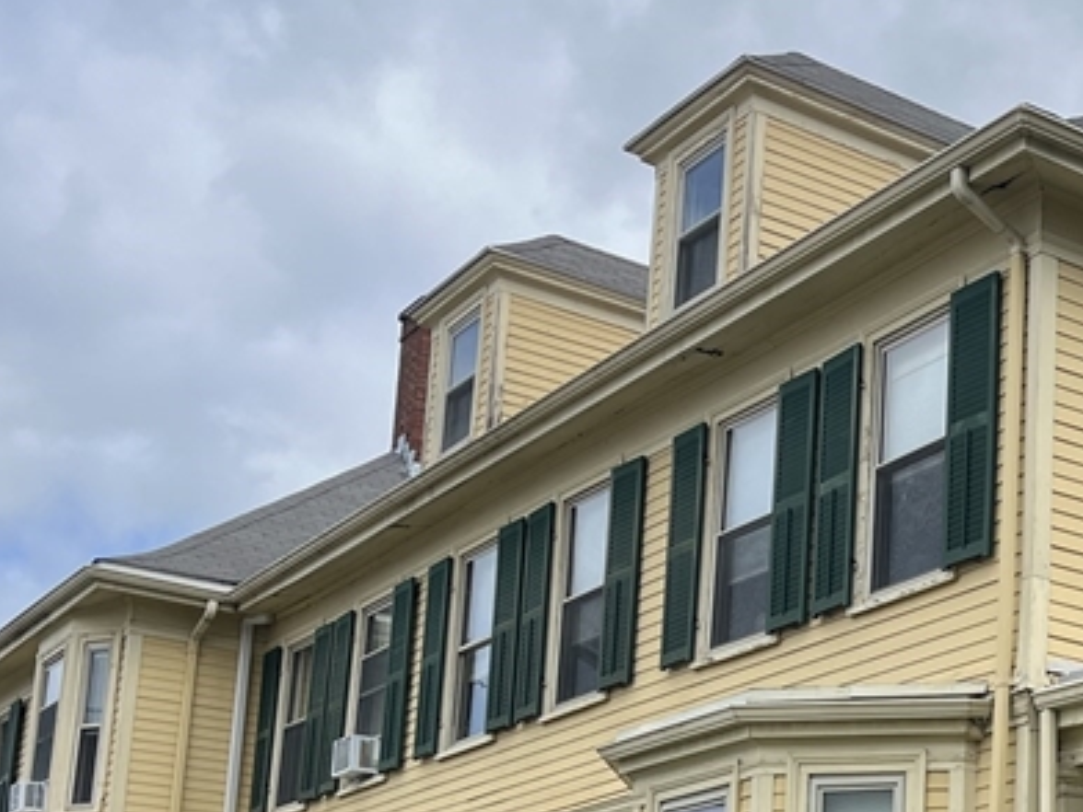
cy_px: 812
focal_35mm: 68
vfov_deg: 20.9
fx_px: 2127
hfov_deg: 26.4
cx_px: 1185
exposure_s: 1/2571
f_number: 1.6
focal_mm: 5.1
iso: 50
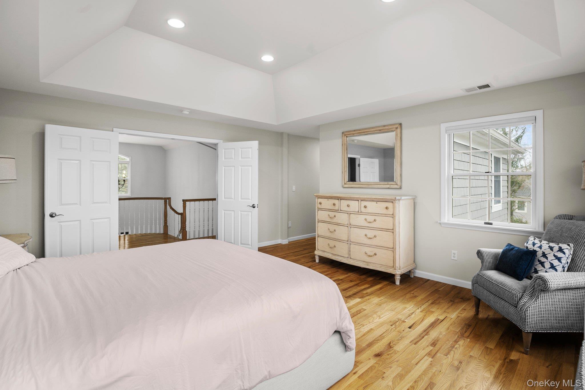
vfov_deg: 73.7
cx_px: 292
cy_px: 195
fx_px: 260
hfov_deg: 96.7
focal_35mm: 16
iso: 1000
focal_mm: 16
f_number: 7.1
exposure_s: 1/15
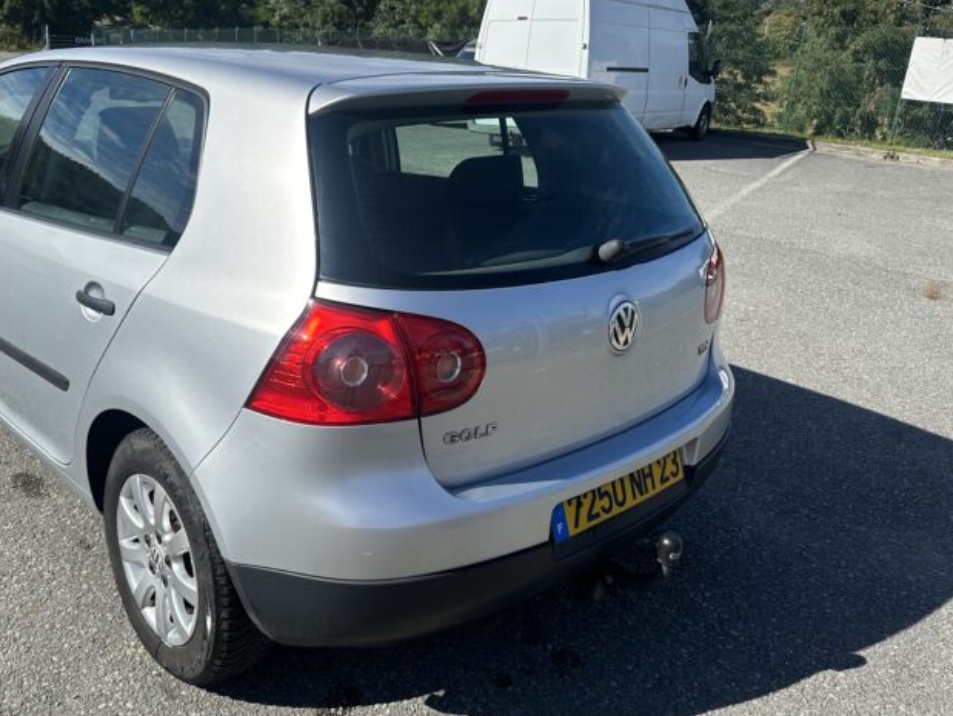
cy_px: 337
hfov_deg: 57.8
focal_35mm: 31
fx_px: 854
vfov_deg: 45.5
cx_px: 376
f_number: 1.78
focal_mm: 6.86
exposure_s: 1/5525
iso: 80
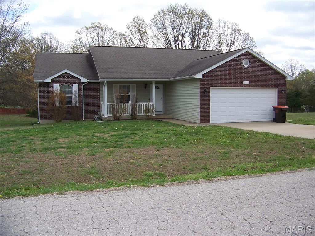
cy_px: 118
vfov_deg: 39.7
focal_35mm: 36
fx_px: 328
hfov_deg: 51.4
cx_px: 158
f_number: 2.8
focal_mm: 5.85
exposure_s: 1/640
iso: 64
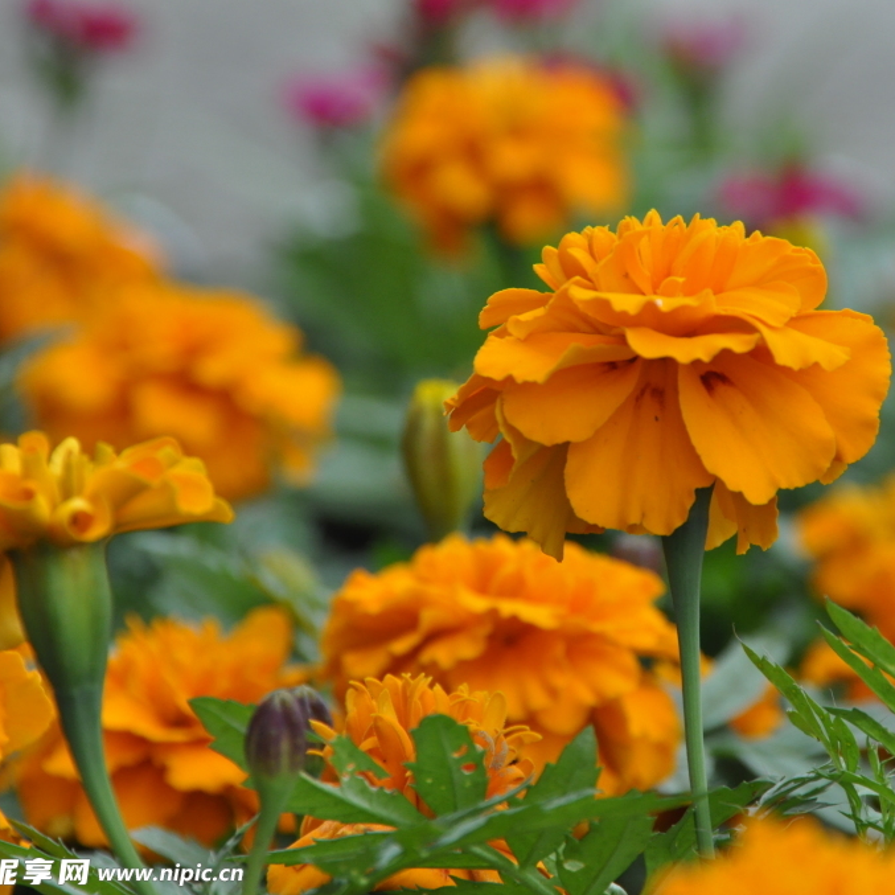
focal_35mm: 385
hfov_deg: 4.5
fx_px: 11262
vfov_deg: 4.6
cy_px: 447
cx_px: 641
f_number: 8
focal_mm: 200
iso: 1000
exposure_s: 1/500
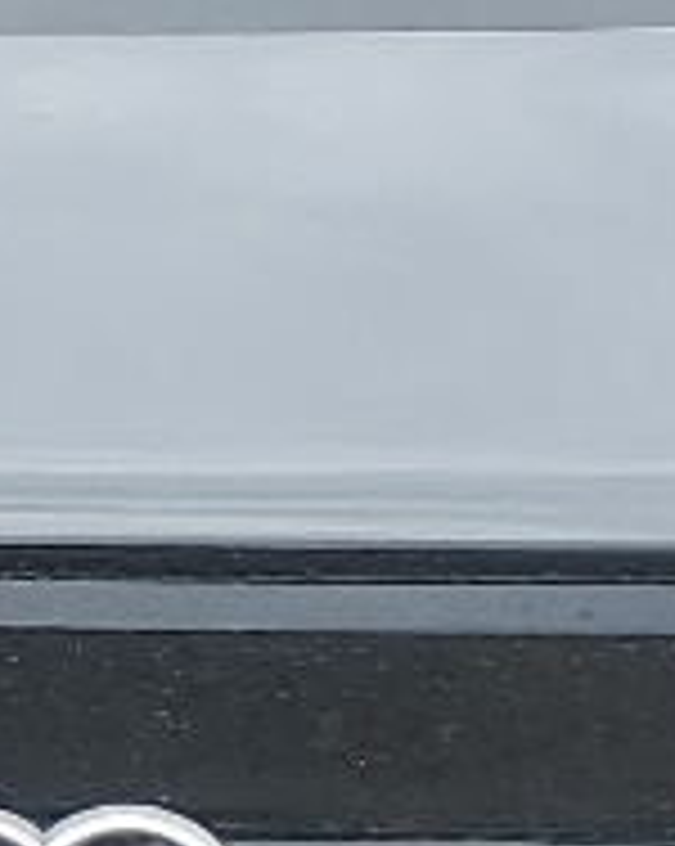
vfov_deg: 8.9
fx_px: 5403
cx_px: -126
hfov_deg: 7.1
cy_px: 742
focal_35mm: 216
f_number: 1.5
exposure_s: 1/769
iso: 50
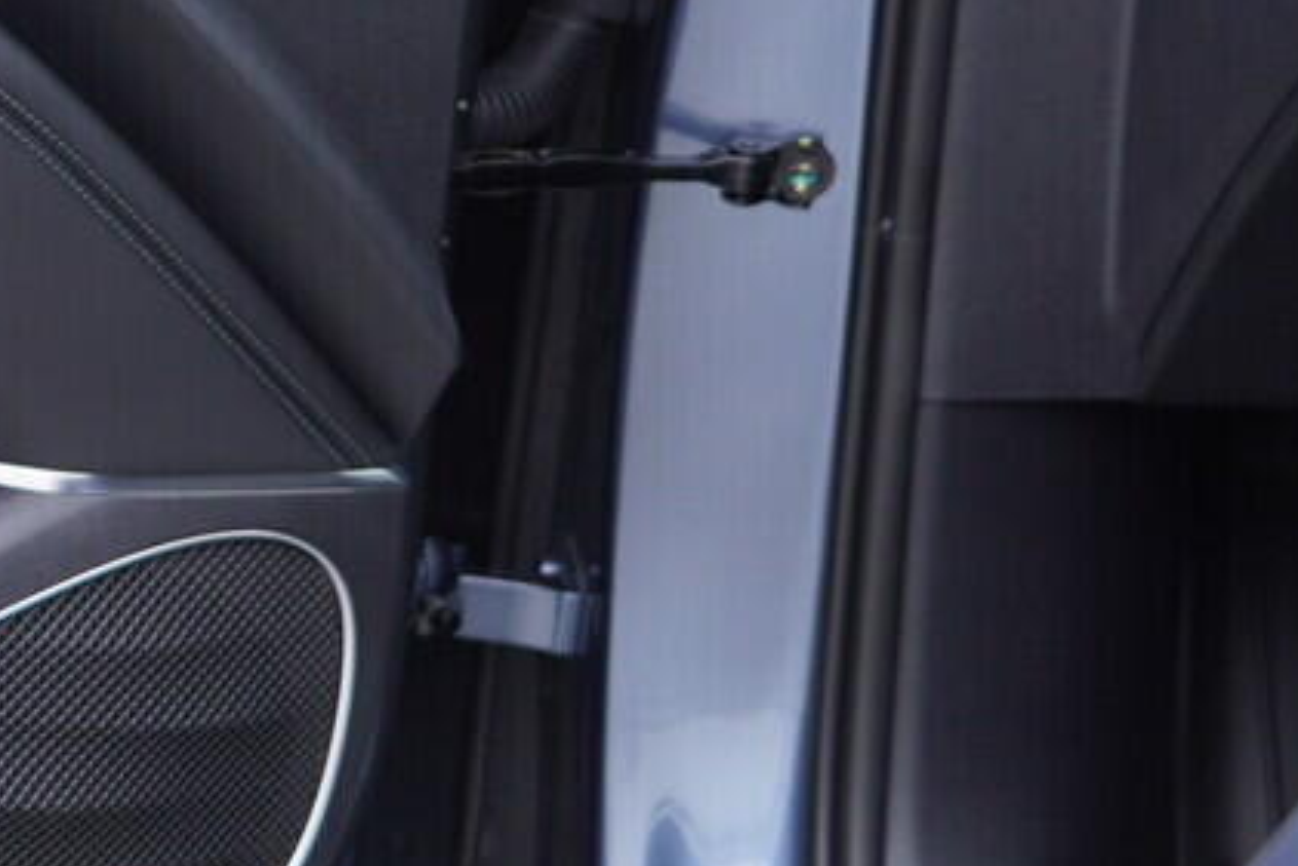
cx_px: -829
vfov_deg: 11.1
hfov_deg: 15.0
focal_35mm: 123
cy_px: 265
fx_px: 4436
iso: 125
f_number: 2.8
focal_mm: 24
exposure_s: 1/40
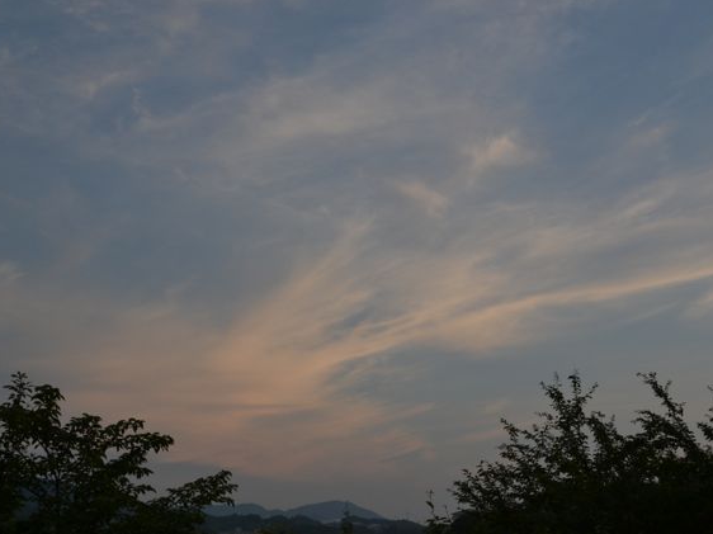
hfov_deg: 33.5
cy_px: 266
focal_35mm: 58
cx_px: 334
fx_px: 1185
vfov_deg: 25.4
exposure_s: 1/250
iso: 400
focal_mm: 35
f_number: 8
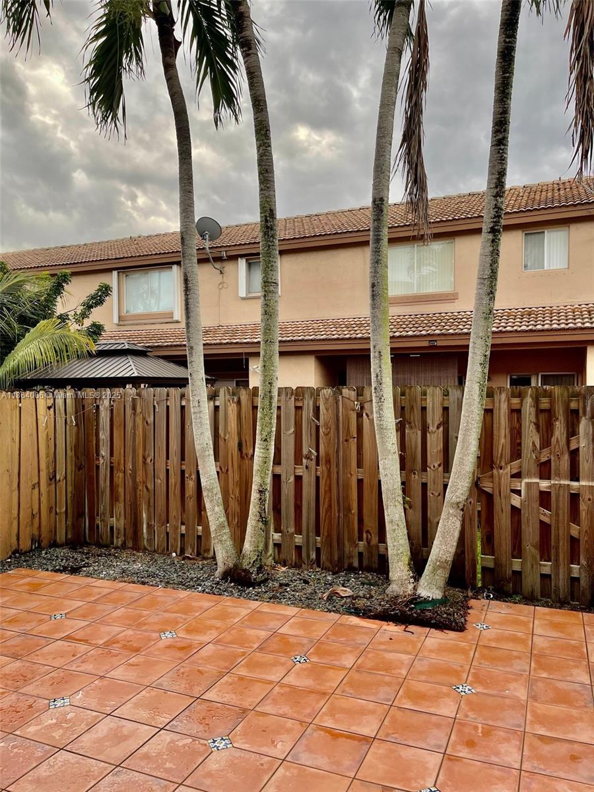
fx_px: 595
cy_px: 396
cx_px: 297
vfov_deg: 67.3
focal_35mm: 26
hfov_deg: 53.1
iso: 32
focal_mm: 5.1
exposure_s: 1/337
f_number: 1.6
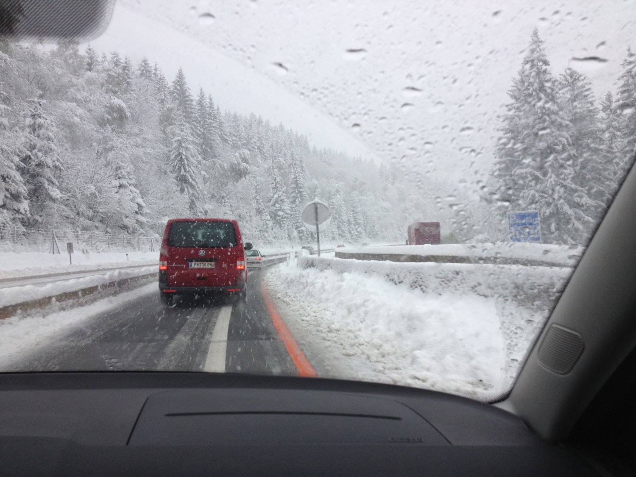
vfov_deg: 40.7
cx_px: 318
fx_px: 643
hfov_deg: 52.6
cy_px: 238
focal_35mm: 35
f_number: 2.4
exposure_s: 1/226
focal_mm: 4.28
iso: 50
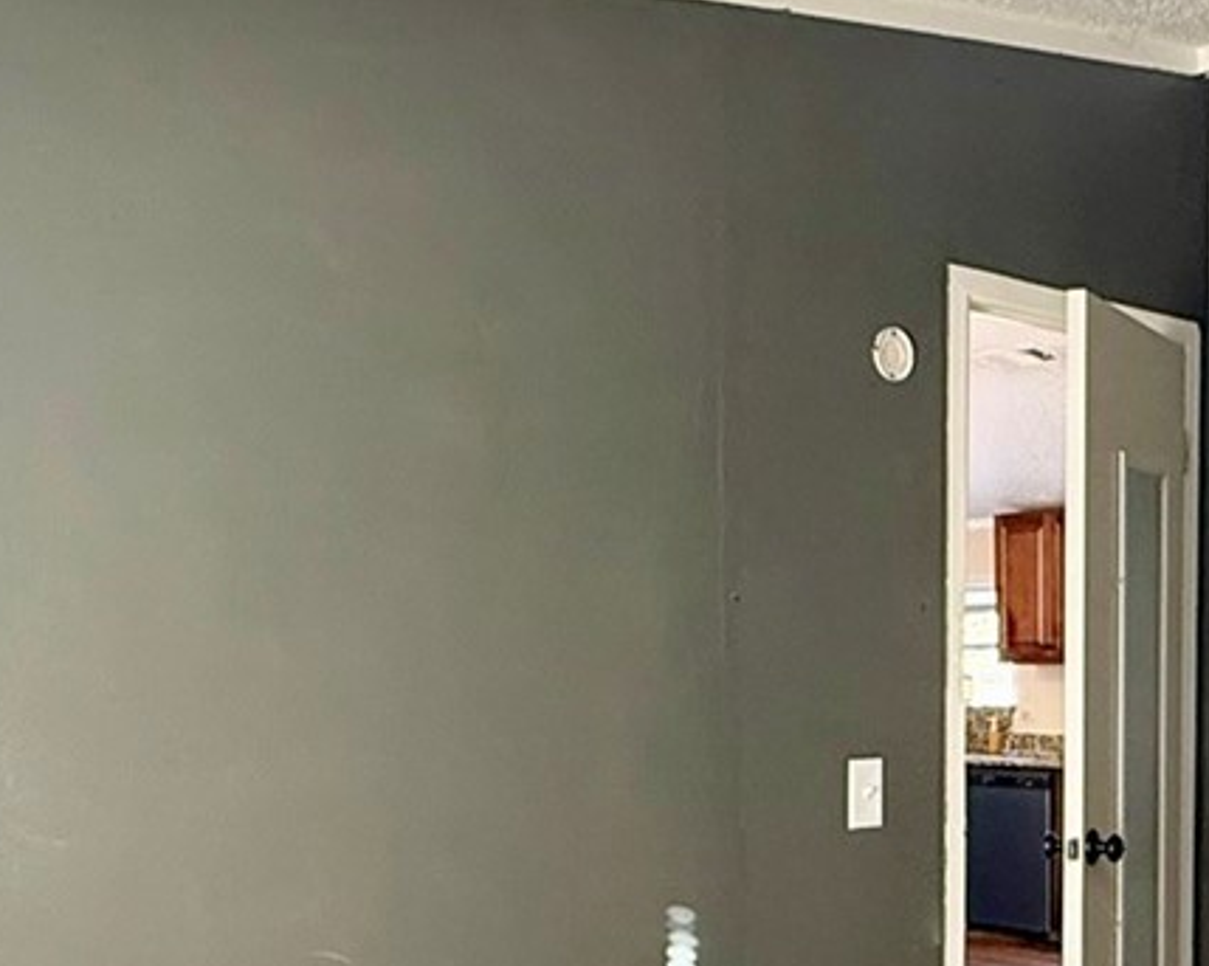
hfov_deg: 36.1
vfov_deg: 29.0
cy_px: 783
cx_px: 860
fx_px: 1824
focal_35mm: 51
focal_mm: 2.22
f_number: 2.2
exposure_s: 1/60
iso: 500
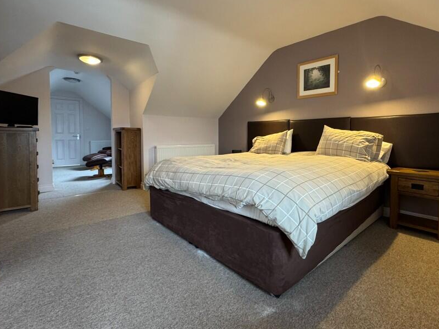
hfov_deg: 87.5
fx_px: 228
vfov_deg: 71.3
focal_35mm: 18
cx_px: 242
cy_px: 145
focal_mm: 2.22
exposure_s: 1/60
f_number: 2.2
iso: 320
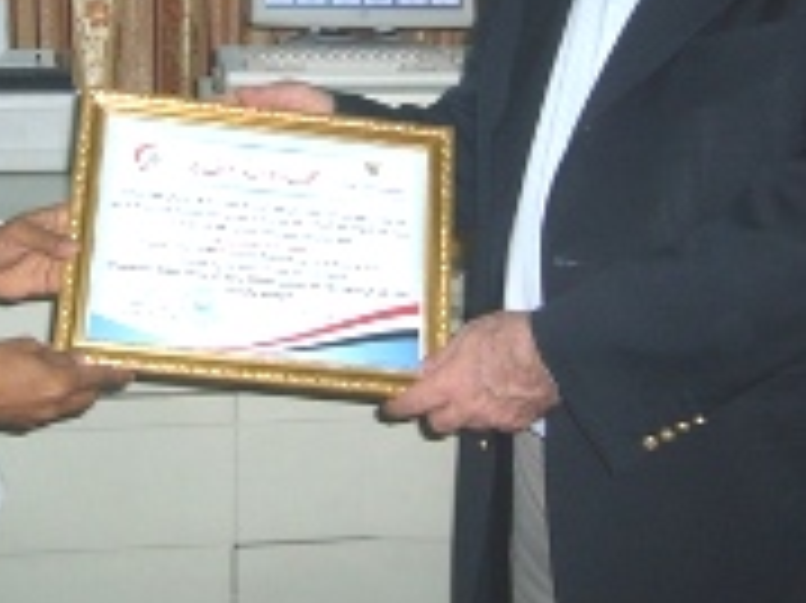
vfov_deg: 20.9
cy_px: 72
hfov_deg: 27.8
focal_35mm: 69
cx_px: 216
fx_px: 1606
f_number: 2.8
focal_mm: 5.8
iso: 100
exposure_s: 1/30
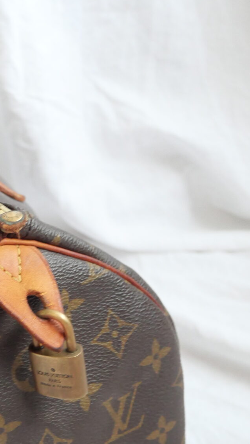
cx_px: -37
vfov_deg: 35.4
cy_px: 261
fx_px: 696
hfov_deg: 19.4
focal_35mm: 59
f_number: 3.5
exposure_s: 1/60
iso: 1250
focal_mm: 12
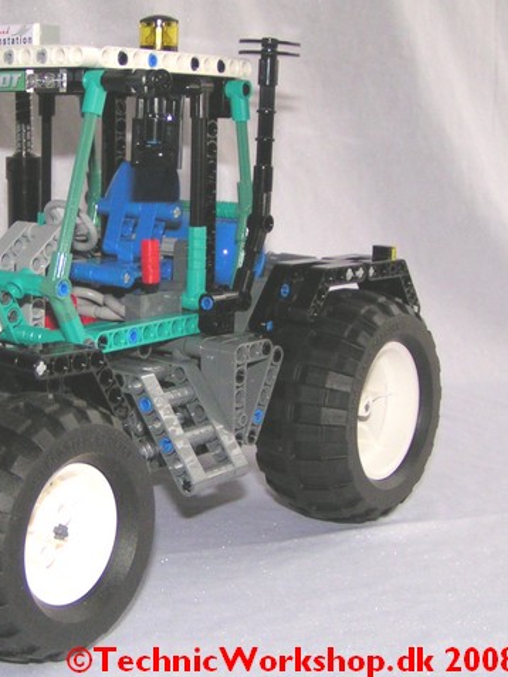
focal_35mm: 51
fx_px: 997
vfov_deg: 37.5
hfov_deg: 27.7
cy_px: 339
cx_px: 68
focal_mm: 5.8
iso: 200
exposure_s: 1/40
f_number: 2.8
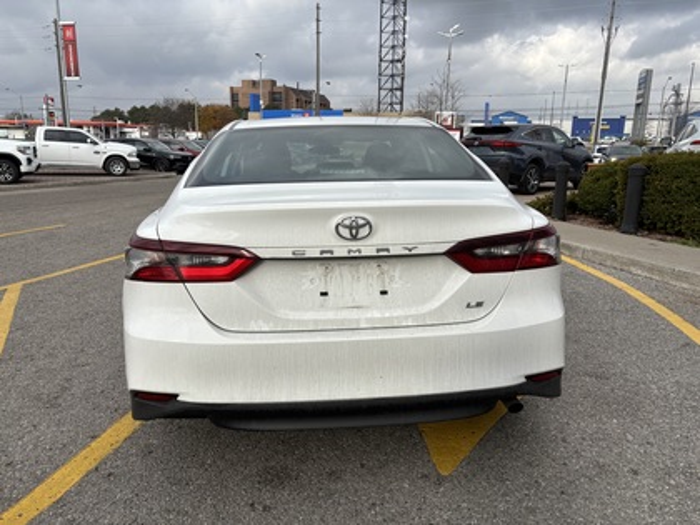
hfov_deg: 67.3
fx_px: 526
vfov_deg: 53.1
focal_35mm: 26
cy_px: 262
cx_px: 350
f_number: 1.6
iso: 50
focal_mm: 5.96
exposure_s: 1/2710
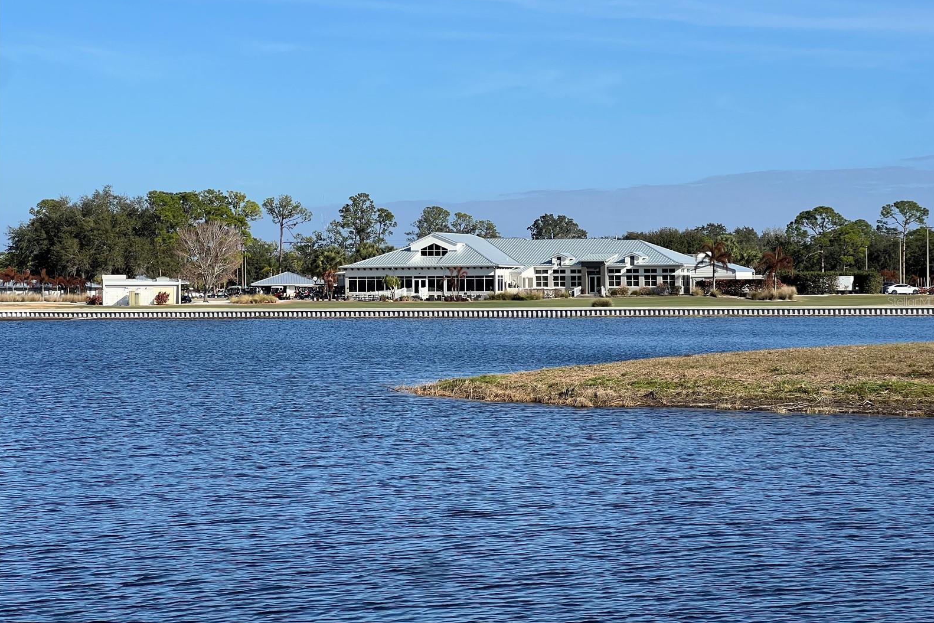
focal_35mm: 81
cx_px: 471
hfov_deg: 25.1
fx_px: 2102
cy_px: 301
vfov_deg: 16.9
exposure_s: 1/1033
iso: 32
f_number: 2.8
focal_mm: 9
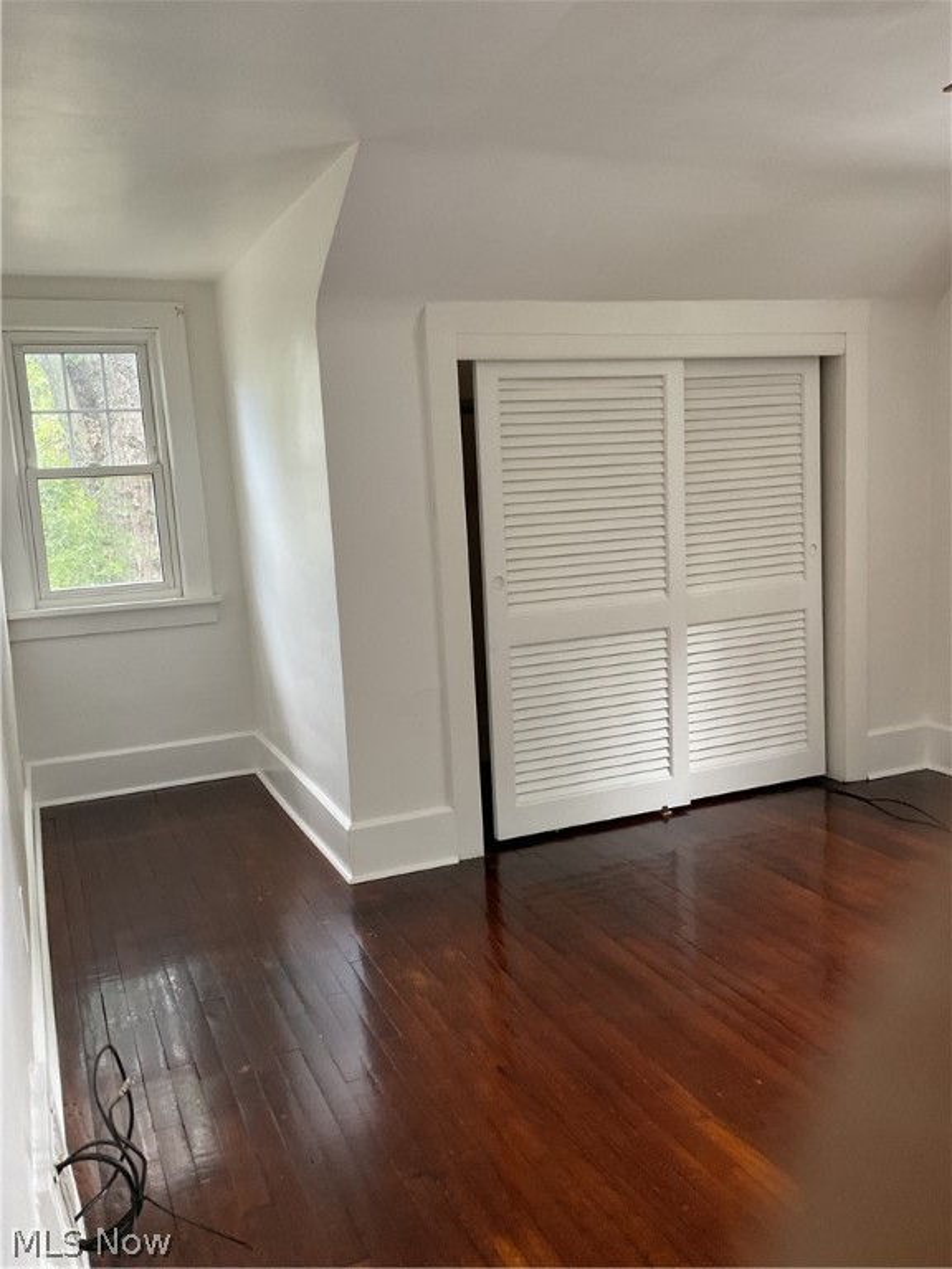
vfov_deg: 61.7
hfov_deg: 48.2
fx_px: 1063
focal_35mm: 29
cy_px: 634
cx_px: 476
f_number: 1.8
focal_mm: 3
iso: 80
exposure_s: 1/60
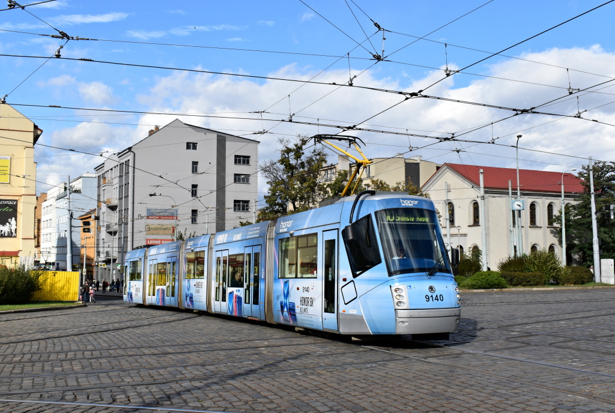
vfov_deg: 37.1
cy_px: 206
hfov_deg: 53.0
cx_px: 308
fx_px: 616
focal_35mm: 36
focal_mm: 24
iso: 200
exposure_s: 1/400
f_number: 10
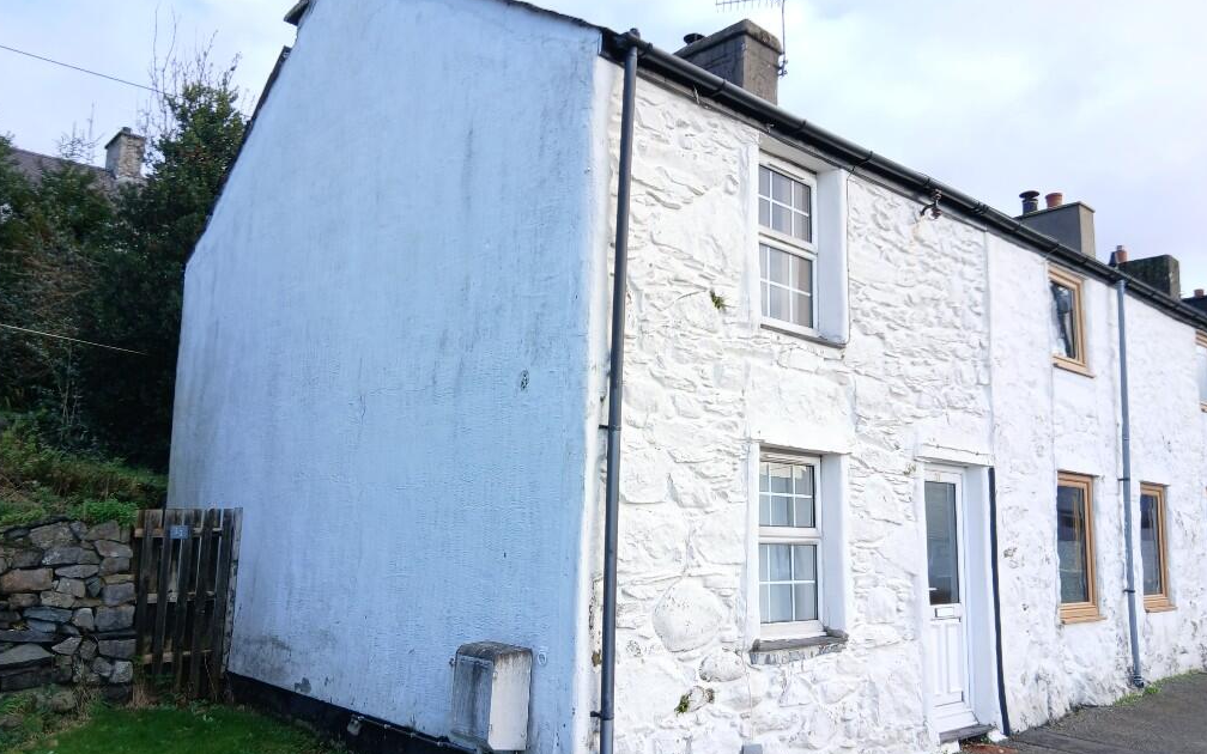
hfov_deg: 66.5
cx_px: 598
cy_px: 406
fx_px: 921
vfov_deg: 44.5
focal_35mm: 28
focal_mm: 3.98
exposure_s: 1/105
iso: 20
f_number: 1.8
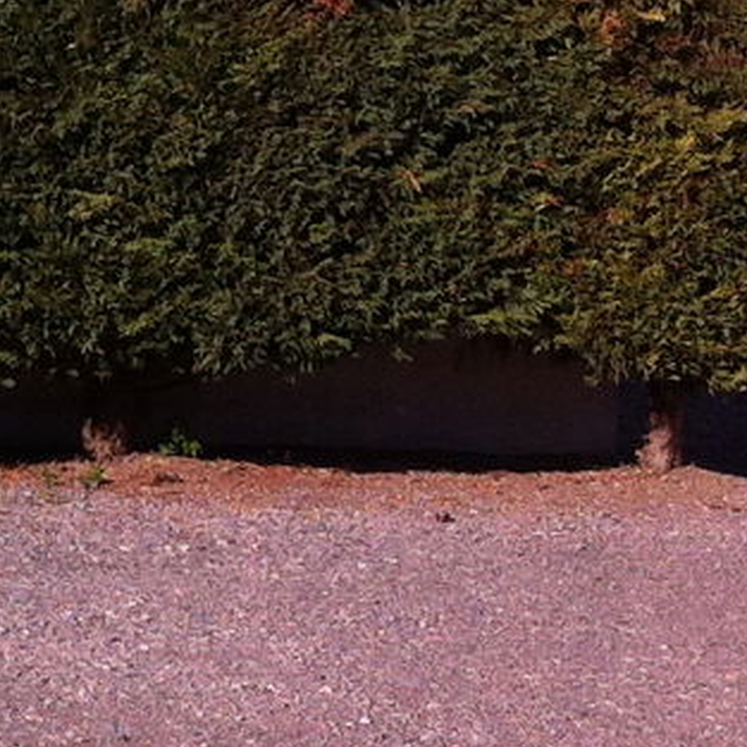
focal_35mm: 158
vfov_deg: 10.9
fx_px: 3857
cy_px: -30
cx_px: -458
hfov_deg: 10.6
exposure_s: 1/2011
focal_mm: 3.85
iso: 80
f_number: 2.8
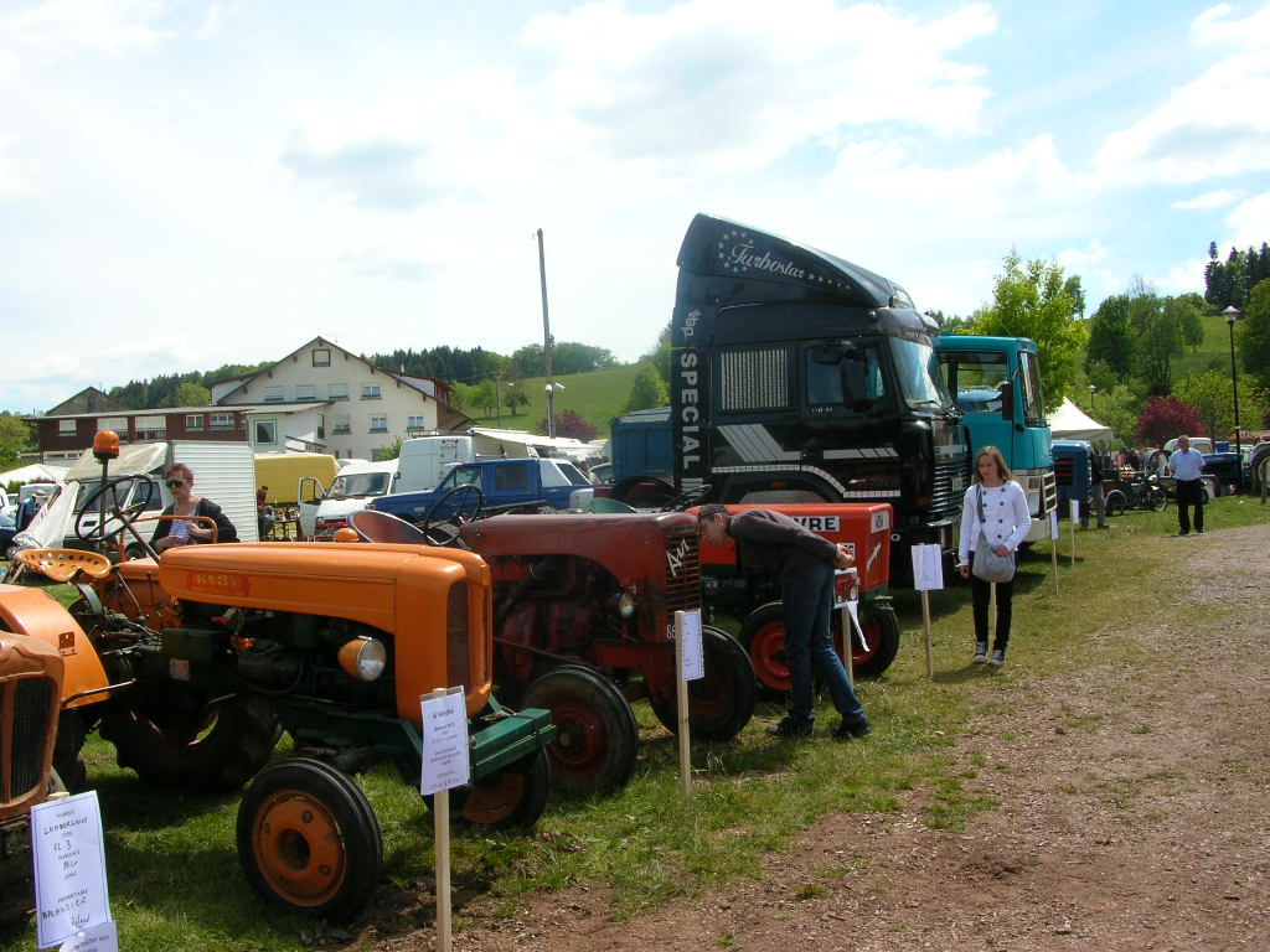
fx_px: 1284
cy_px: 476
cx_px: 635
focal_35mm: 35
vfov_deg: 40.7
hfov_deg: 52.6
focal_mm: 5.8
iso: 50
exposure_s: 1/253
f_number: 5.6
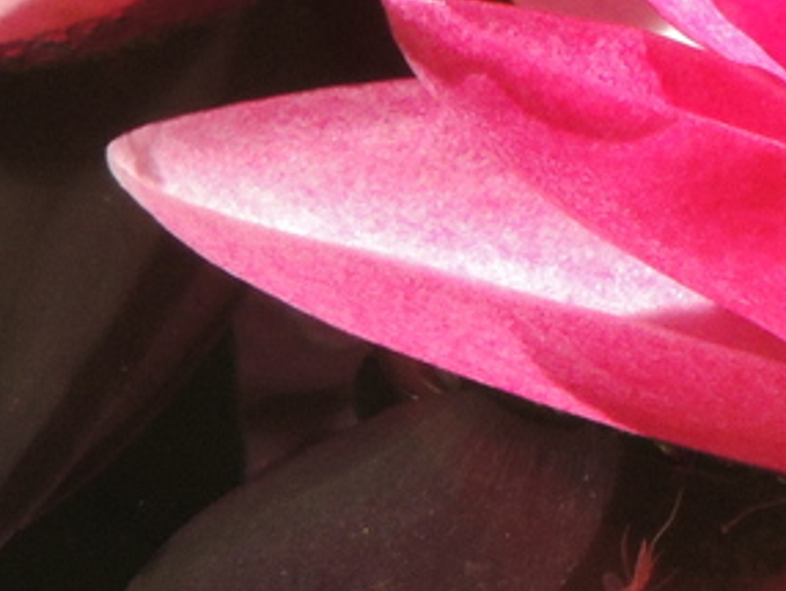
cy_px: -500
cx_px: 530
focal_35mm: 4472
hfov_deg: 0.4
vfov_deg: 0.3
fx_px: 101628
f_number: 5.9
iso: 280
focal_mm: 180
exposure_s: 1/1000
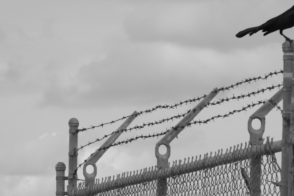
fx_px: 3324
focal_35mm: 407
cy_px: 58
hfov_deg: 5.1
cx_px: 185
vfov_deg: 3.4
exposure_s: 1/1000
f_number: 5.7
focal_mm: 52.2
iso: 125
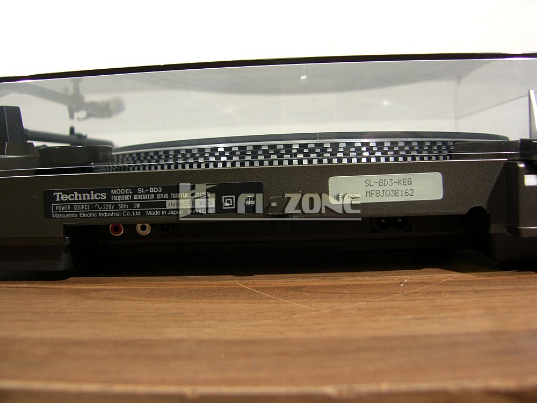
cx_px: 268
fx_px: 543
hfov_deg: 52.6
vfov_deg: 40.7
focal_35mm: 35
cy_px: 202
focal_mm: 9
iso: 50
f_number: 2.2
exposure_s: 1/30
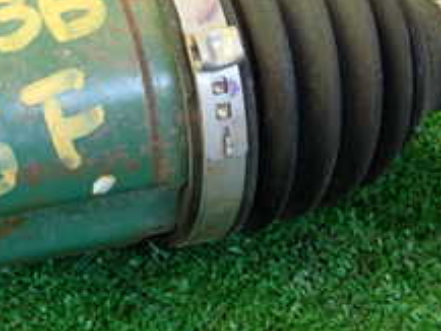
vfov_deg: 17.8
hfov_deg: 22.1
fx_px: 1058
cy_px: 112
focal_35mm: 83
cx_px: -61
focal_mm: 5.4
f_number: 2.3
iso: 200
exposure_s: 1/100
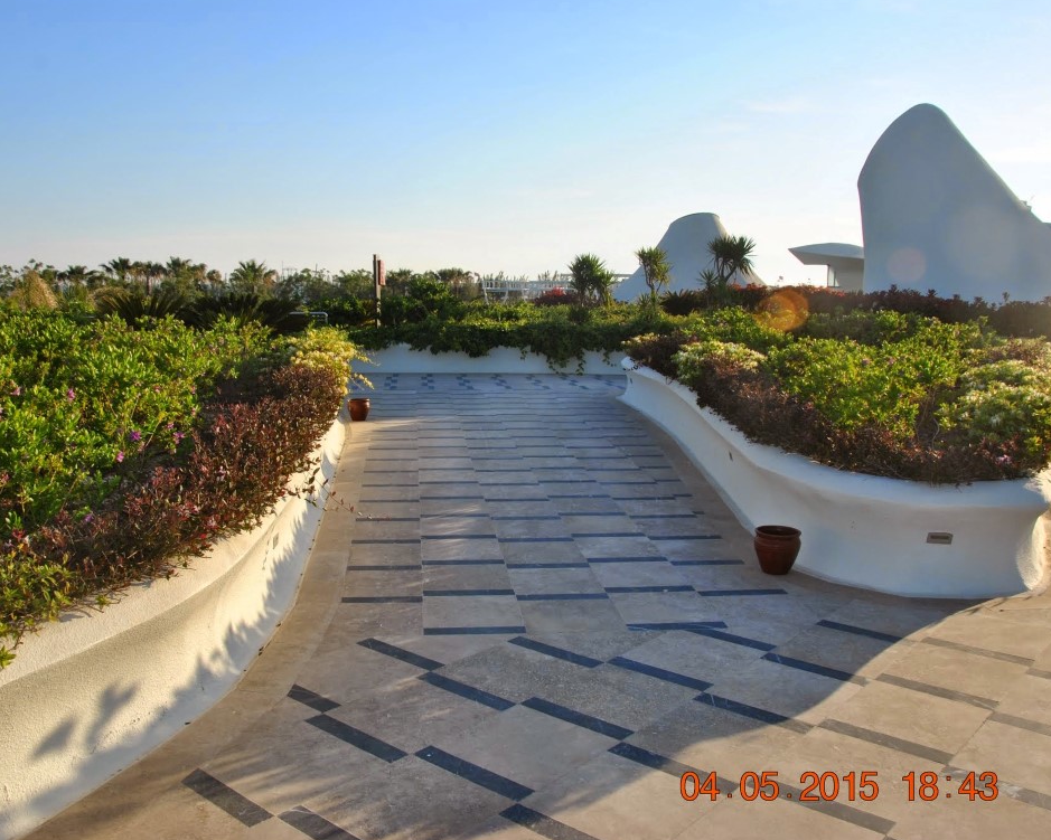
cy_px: 422
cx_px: 478
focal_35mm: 31
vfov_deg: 47.1
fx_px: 964
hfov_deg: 57.1
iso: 100
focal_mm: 18
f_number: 8
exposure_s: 1/200
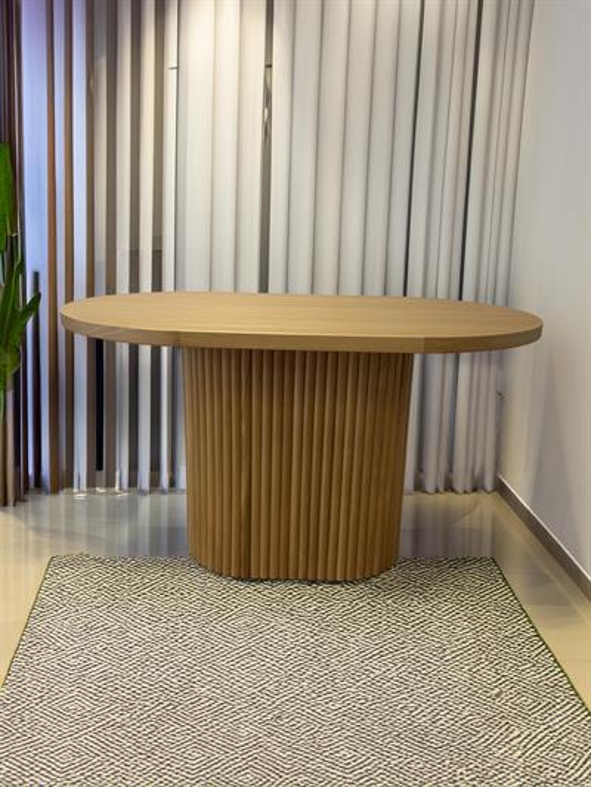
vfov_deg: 71.6
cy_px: 394
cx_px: 296
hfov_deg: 56.8
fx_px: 546
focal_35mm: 24
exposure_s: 1/50
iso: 200
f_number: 1.78
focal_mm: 6.86
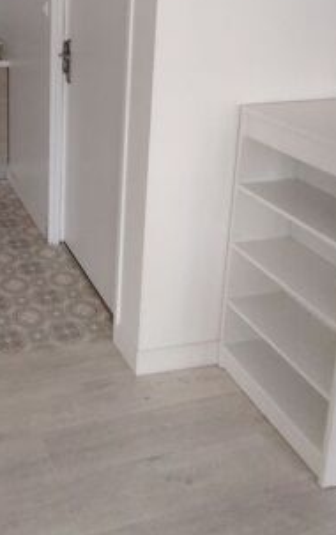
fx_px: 555
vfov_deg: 47.8
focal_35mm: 38
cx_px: -34
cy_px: 87
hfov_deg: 30.2
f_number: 2.2
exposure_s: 1/50
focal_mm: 1.43
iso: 410
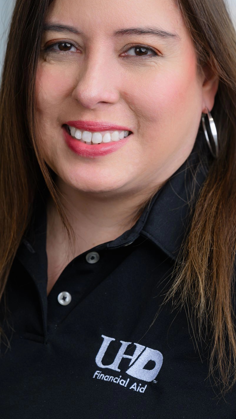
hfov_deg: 4.5
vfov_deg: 8.0
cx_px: 125
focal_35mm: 270
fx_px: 3005
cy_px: 147
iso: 250
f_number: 5
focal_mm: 180
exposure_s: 1/125
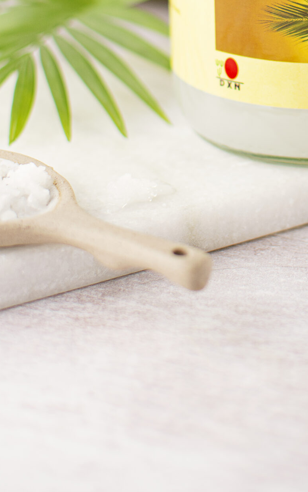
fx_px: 1478
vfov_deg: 18.5
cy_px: 28
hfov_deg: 11.8
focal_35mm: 110
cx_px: 295
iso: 100
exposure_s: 1/160
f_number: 2.5
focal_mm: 35
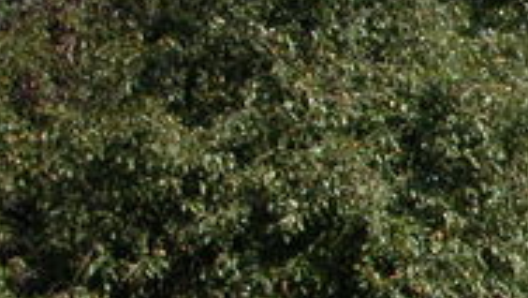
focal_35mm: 167
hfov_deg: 11.5
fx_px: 2339
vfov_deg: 7.3
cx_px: 1078
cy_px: 155
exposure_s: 1/261
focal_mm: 9.2
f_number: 5.7
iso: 100
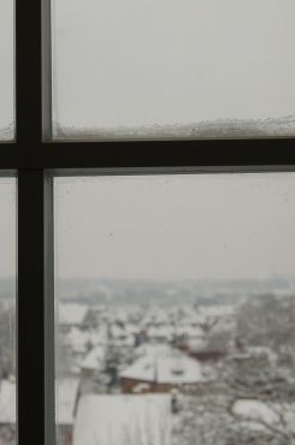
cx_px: 42
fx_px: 1122
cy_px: 214
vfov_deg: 22.5
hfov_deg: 14.9
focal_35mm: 91
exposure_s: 1/180
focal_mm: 35
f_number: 6.7
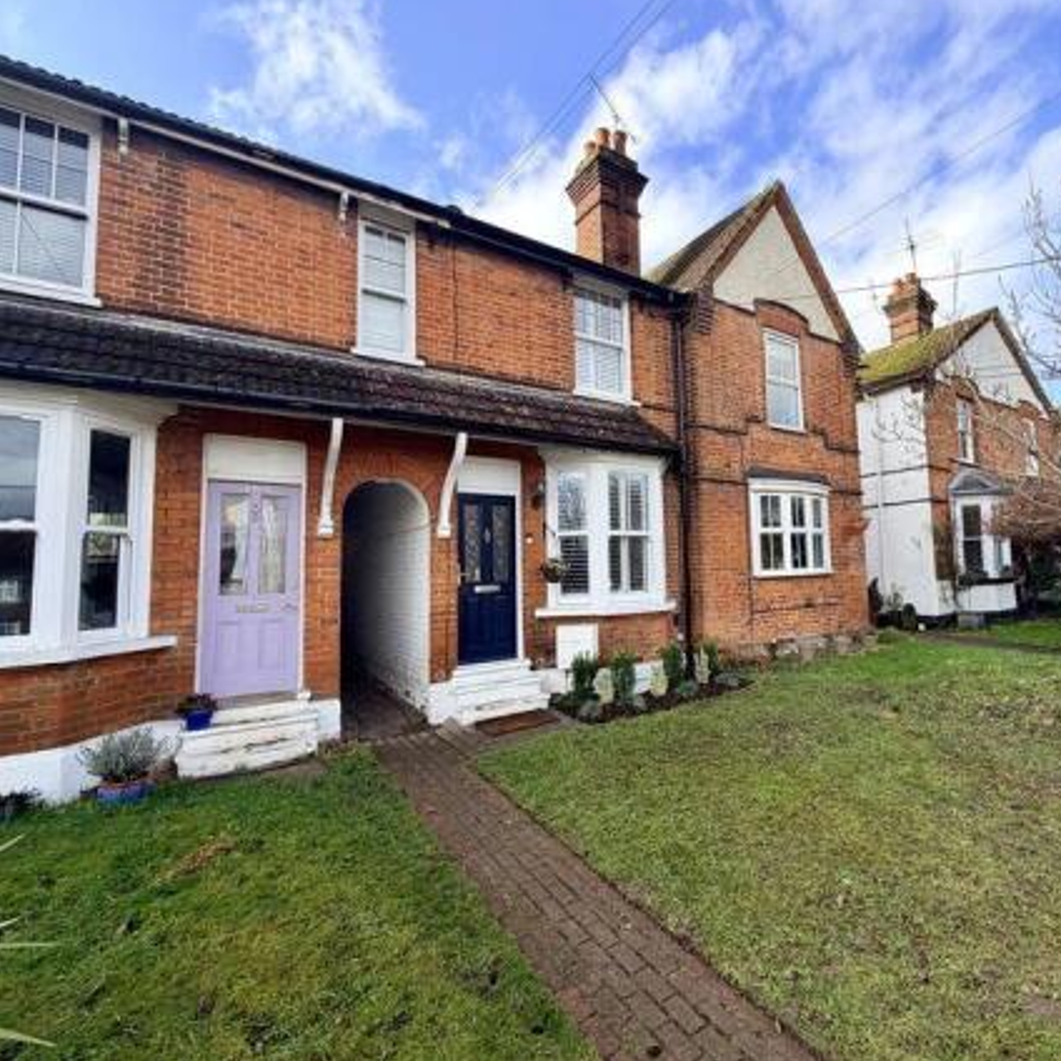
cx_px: 647
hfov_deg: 82.7
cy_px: 519
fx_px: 590
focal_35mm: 17
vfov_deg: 84.0
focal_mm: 2.22
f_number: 2.2
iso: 40
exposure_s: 1/502
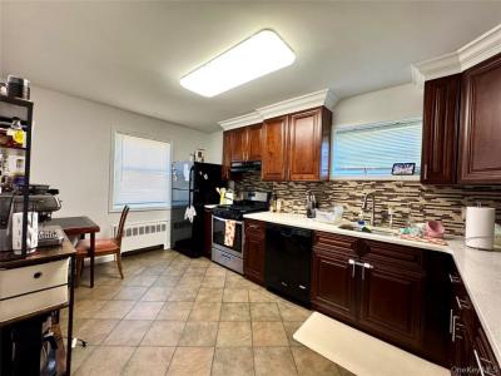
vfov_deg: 85.7
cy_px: 188
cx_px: 250
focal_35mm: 14
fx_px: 203
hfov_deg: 102.1
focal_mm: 2.22
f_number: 2.2
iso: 320
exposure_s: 1/120
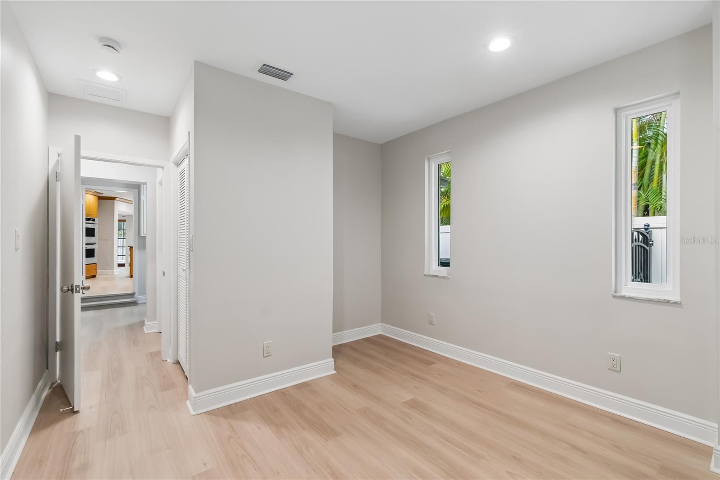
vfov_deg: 77.3
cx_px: 360
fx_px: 300
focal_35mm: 15
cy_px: 240
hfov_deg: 100.4
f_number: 7.1
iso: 100
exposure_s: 1/8
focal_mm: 10
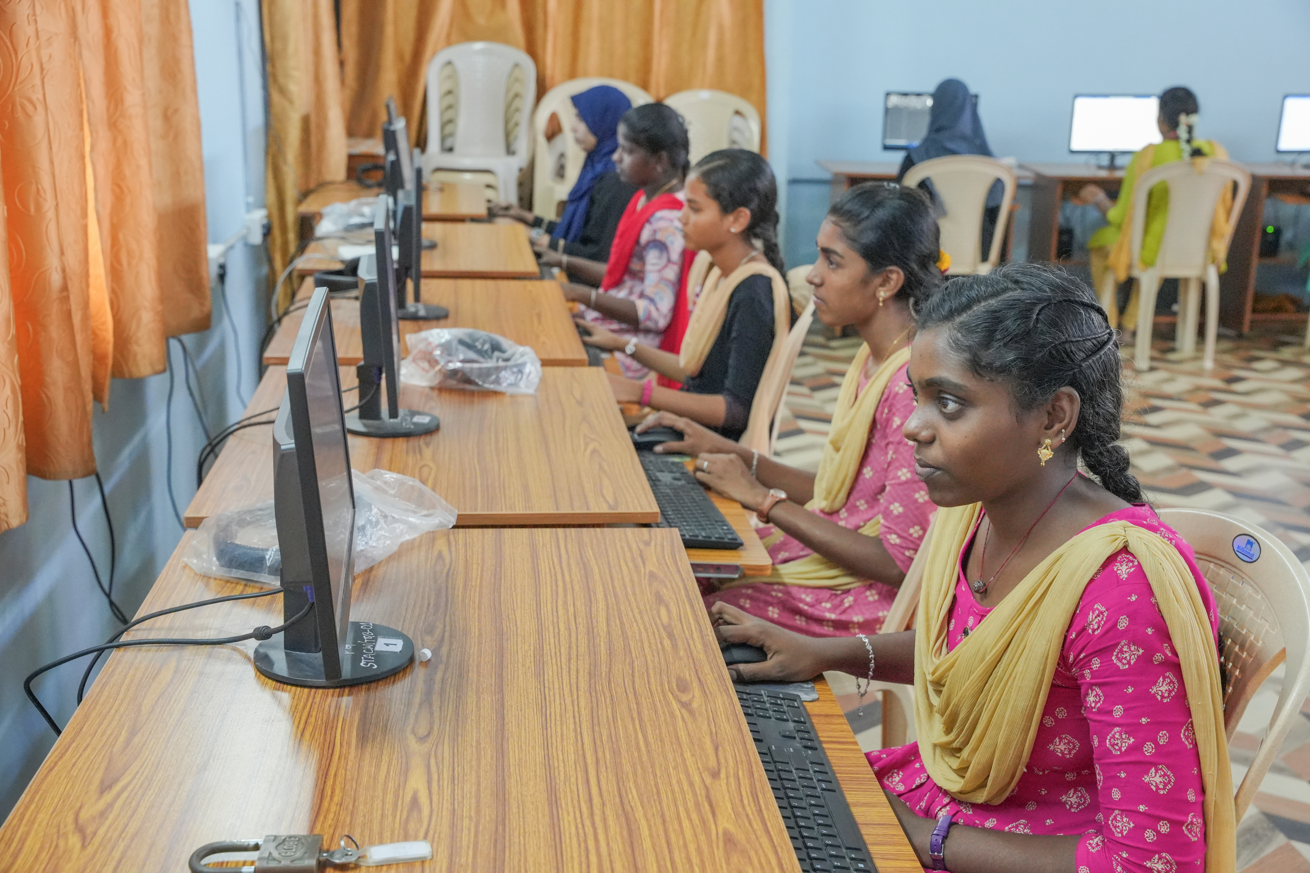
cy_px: 436
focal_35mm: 44
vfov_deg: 30.8
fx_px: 1586
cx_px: 655
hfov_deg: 44.9
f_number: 5.6
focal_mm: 43.6
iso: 5000
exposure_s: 1/60
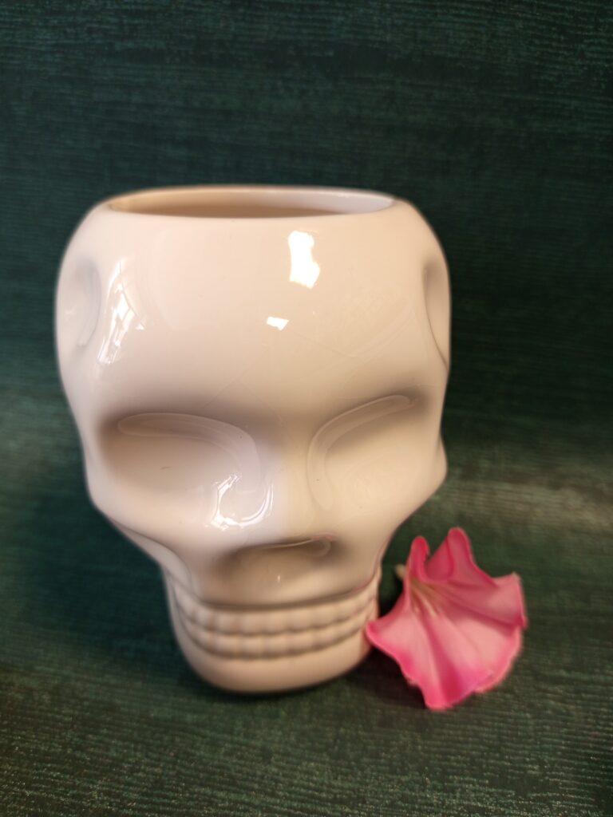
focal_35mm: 24
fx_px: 567
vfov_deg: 71.6
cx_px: 306
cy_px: 408
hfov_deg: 56.8
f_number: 1.7
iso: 366
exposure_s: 1/33.3
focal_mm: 5.24
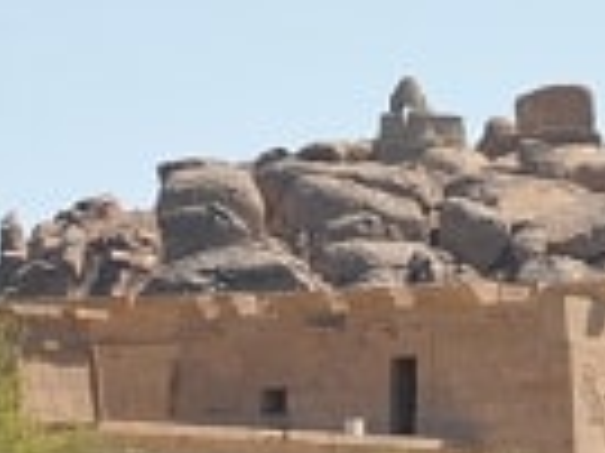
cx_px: 867
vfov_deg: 1.6
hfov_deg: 2.1
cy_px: 478
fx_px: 16222
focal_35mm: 929
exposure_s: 1/400
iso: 200
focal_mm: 90
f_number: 10
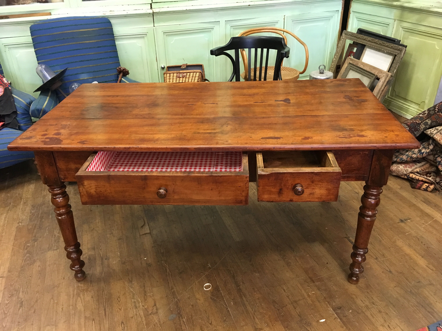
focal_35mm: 29
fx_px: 370
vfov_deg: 48.2
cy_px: 166
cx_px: 221
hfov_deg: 61.7
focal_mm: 4.15
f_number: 2.2
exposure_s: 1/25
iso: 200
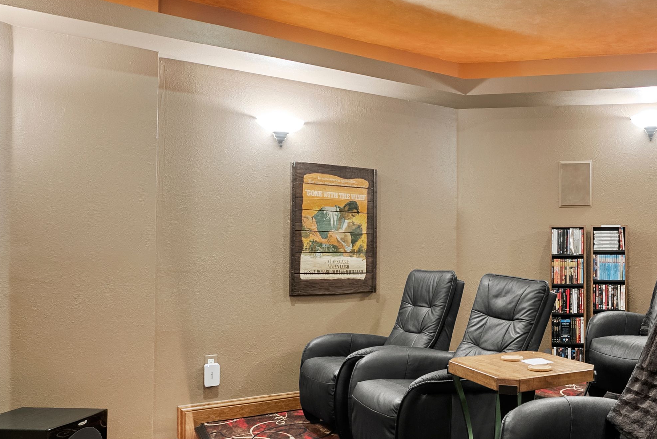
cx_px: 519
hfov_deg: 57.6
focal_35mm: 30
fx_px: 548
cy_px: 254
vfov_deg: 43.5
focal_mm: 14
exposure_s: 6
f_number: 6.3
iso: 250
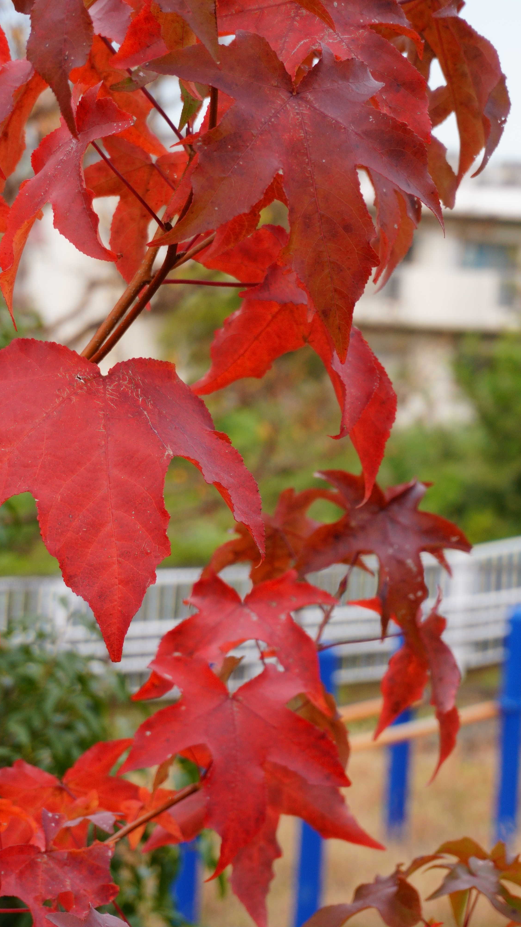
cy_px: 464
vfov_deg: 18.2
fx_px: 2898
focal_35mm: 118
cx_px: 339
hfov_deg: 10.3
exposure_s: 1/320
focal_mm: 50
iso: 100
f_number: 5.6
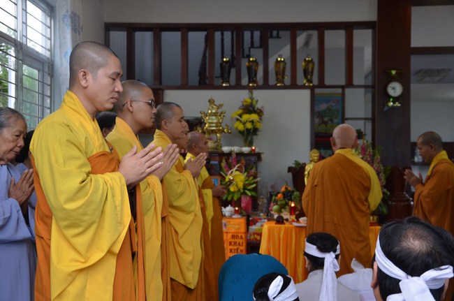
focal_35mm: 52
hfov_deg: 37.9
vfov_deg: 25.7
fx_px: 661
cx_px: 227
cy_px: 150
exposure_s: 1/80
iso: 640
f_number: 4.5
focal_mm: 35
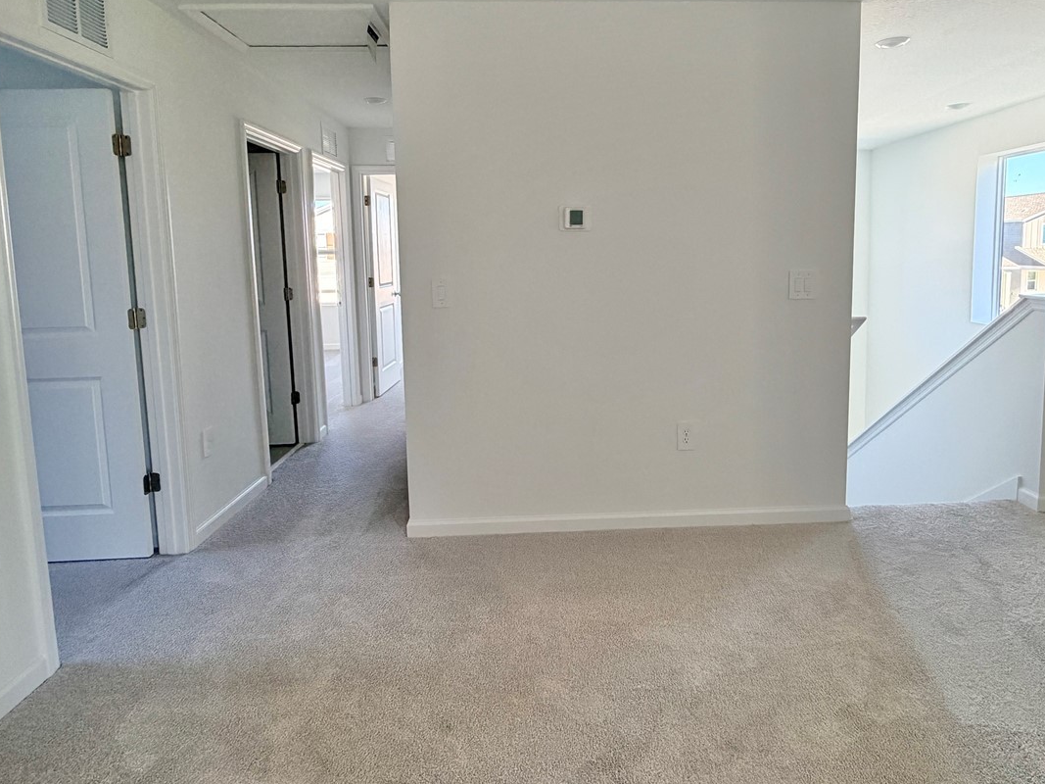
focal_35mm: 21
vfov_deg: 62.8
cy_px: 309
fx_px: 634
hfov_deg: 78.8
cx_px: 565
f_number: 2.2
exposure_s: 1/121
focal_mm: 2.22
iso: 200
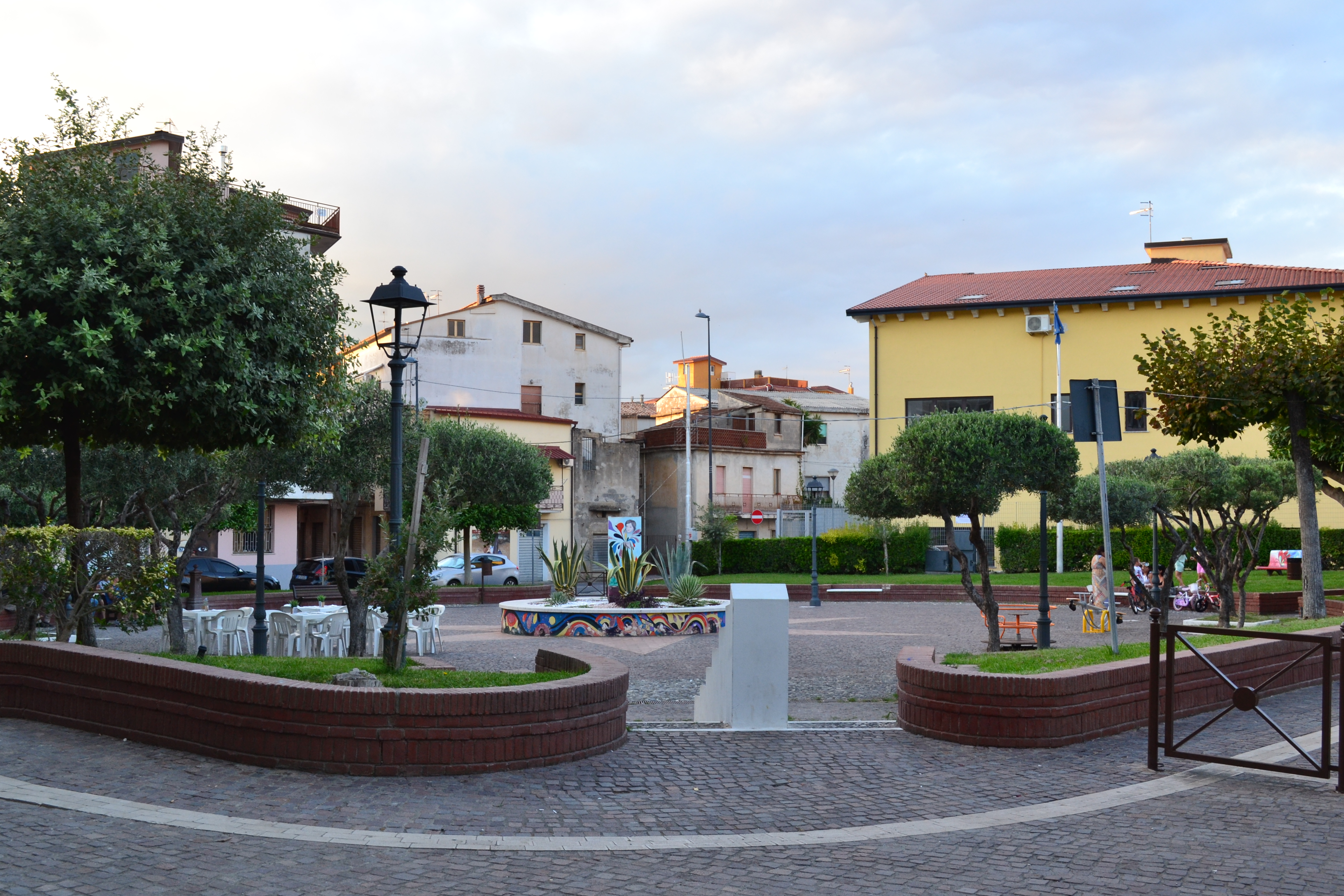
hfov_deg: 49.6
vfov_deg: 34.2
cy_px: 448
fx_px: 1456
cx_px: 672
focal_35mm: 39
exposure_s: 1/50
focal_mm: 26
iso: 400
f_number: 8
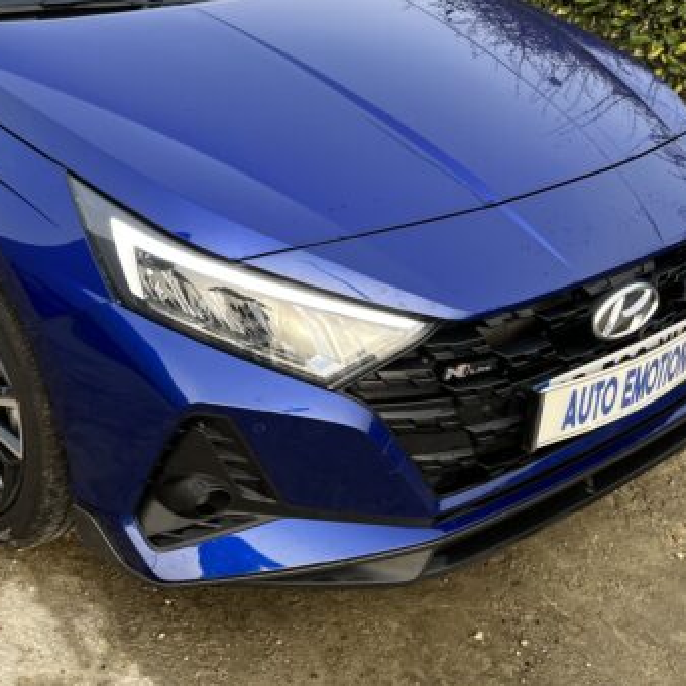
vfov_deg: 31.2
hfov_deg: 30.2
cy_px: 184
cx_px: 67
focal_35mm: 54
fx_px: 1211
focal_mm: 5.1
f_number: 1.6
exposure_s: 1/440
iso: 50
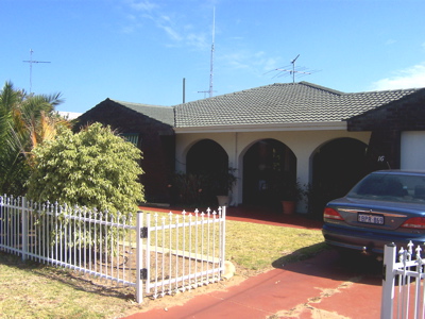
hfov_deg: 52.6
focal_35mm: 35
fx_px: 430
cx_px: 212
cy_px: 160
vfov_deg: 40.7
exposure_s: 1/700
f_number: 5.6
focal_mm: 5.6
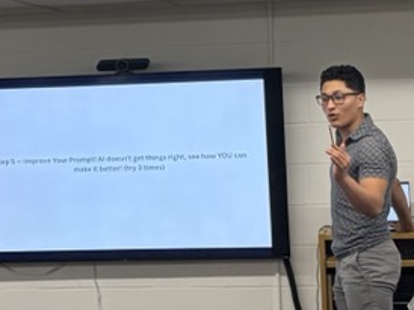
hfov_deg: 17.2
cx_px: 148
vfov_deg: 13.0
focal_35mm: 114
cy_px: 127
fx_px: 1362
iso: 125
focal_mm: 5.96
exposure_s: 1/120
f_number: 1.6
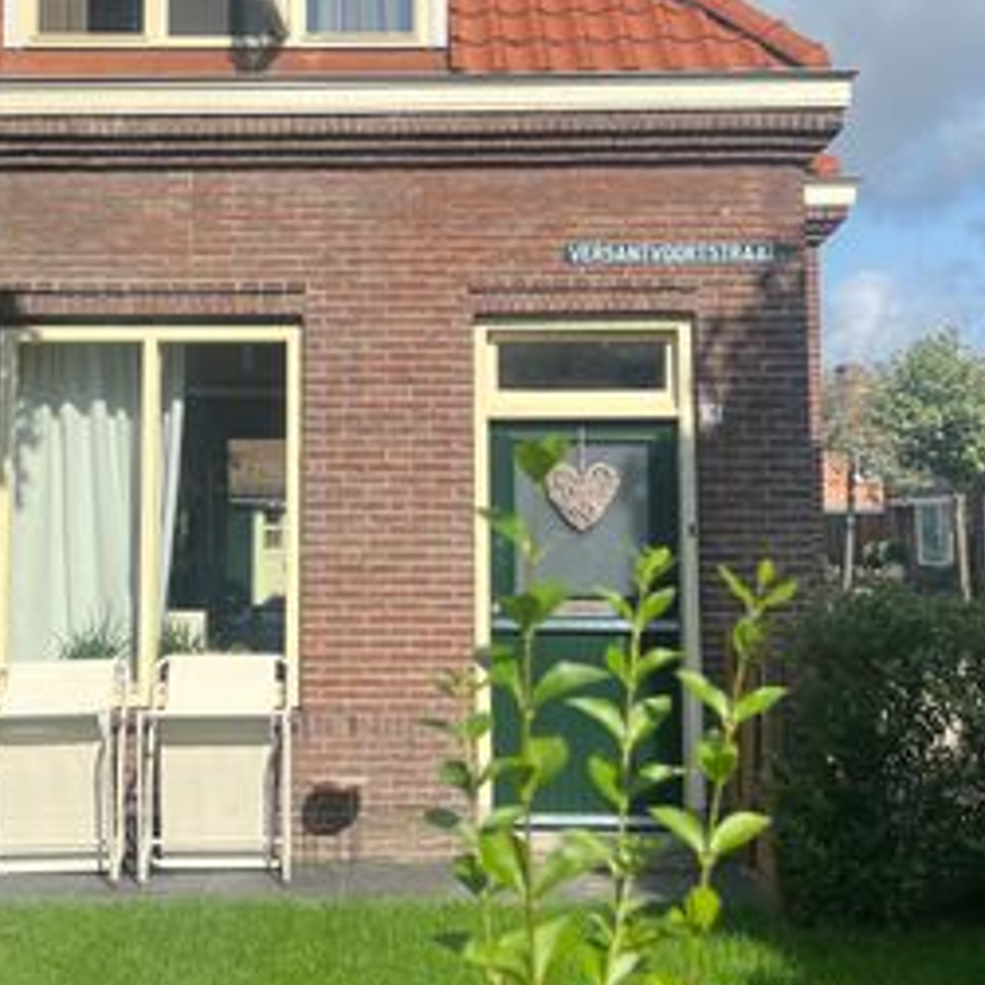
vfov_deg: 30.9
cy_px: 349
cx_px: 341
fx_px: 1771
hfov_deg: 30.9
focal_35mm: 55
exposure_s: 1/4630
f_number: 1.5
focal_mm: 5.7
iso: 50
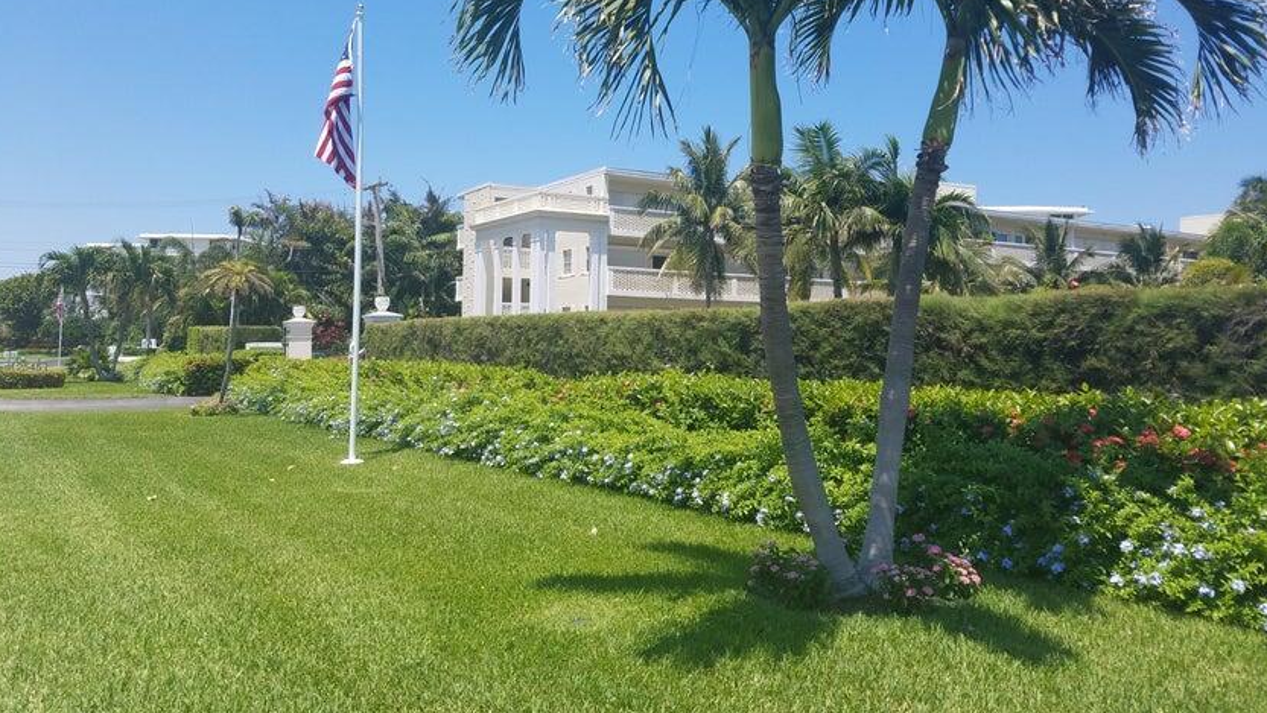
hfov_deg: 66.1
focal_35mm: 29
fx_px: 974
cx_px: 638
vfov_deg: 39.7
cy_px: 230
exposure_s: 1/2248
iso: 50
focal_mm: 4.2
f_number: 1.7
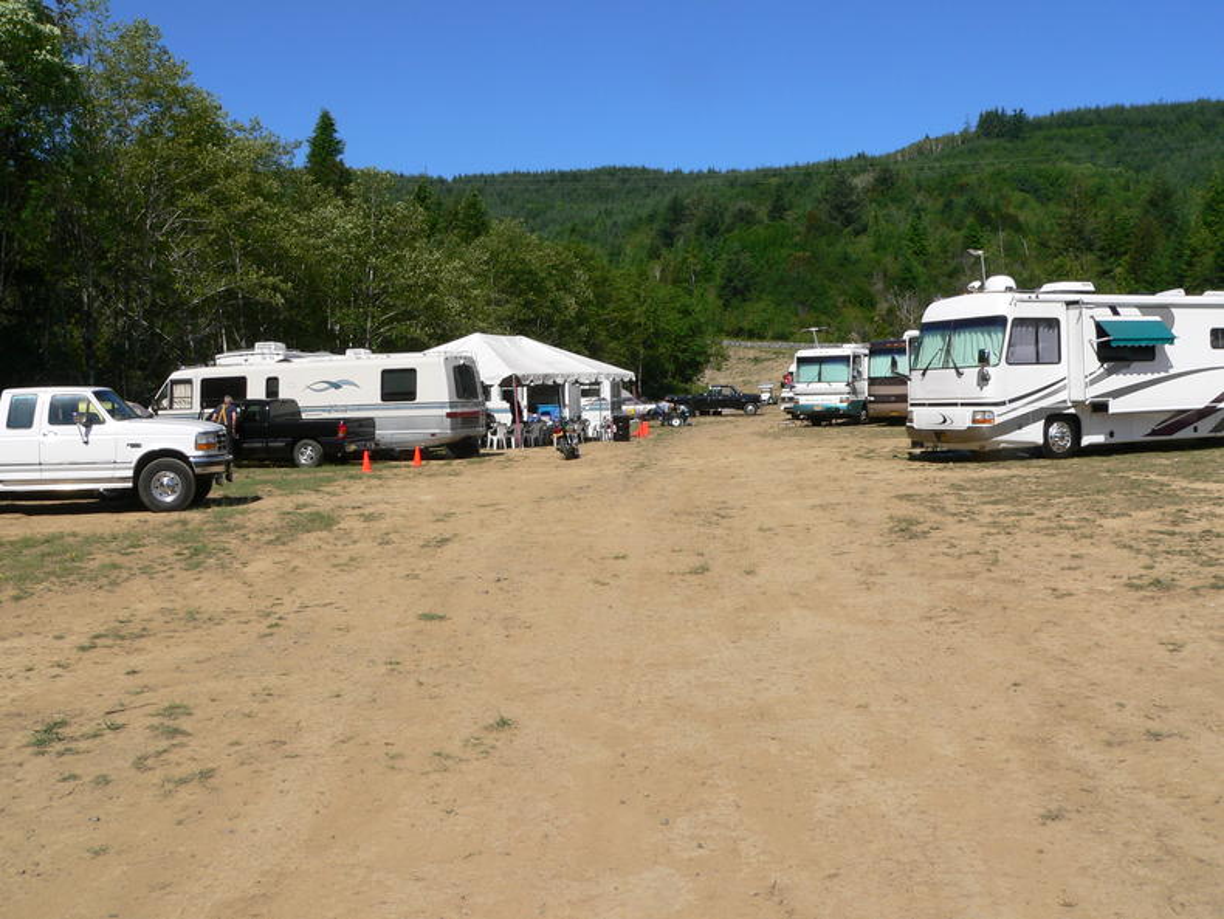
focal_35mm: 36
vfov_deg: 39.7
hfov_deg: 51.3
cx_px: 612
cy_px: 460
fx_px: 1273
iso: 80
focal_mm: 6
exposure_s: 1/500
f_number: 5.6
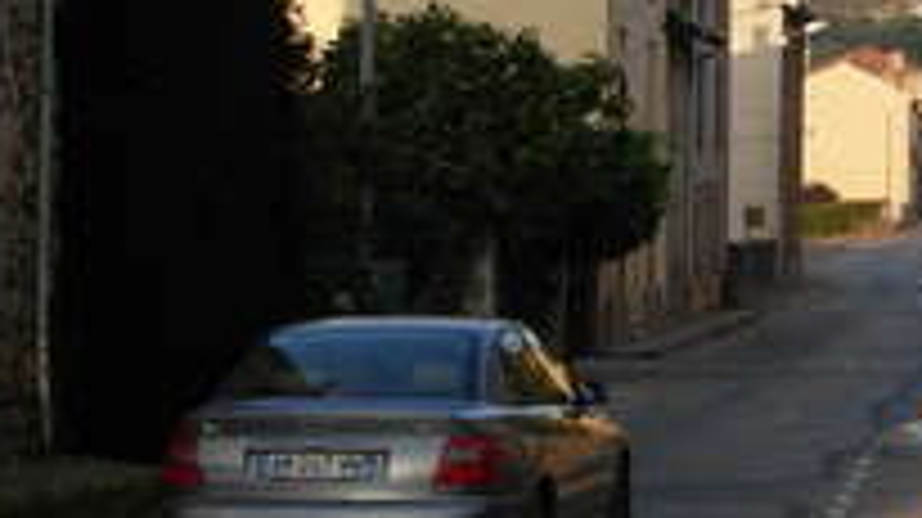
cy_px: 315
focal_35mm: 121
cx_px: 864
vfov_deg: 10.0
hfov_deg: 17.4
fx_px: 2956
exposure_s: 1/483
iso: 79
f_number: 2.9
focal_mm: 6.3
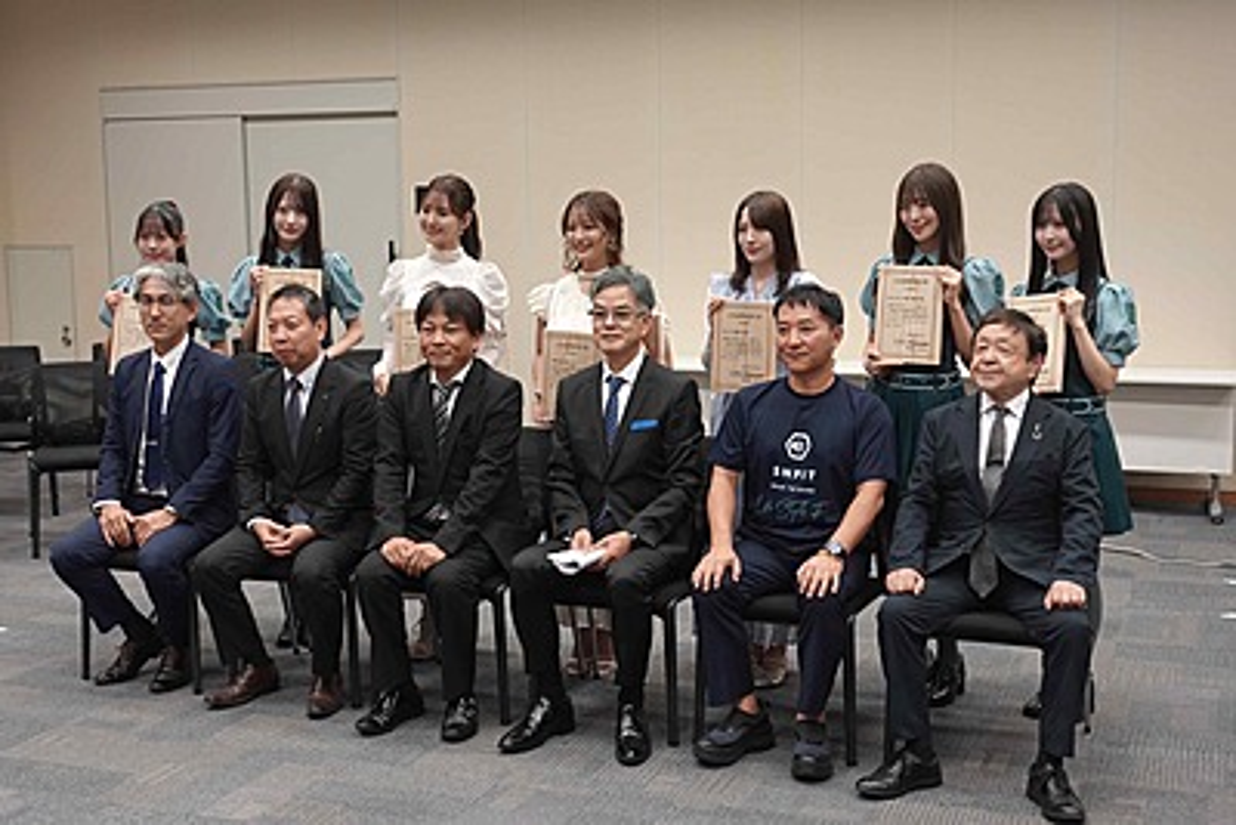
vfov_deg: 28.7
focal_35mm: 47
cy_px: 412
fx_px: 1614
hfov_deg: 41.9
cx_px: 618
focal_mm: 17.27
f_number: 2.8
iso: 500
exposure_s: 1/50
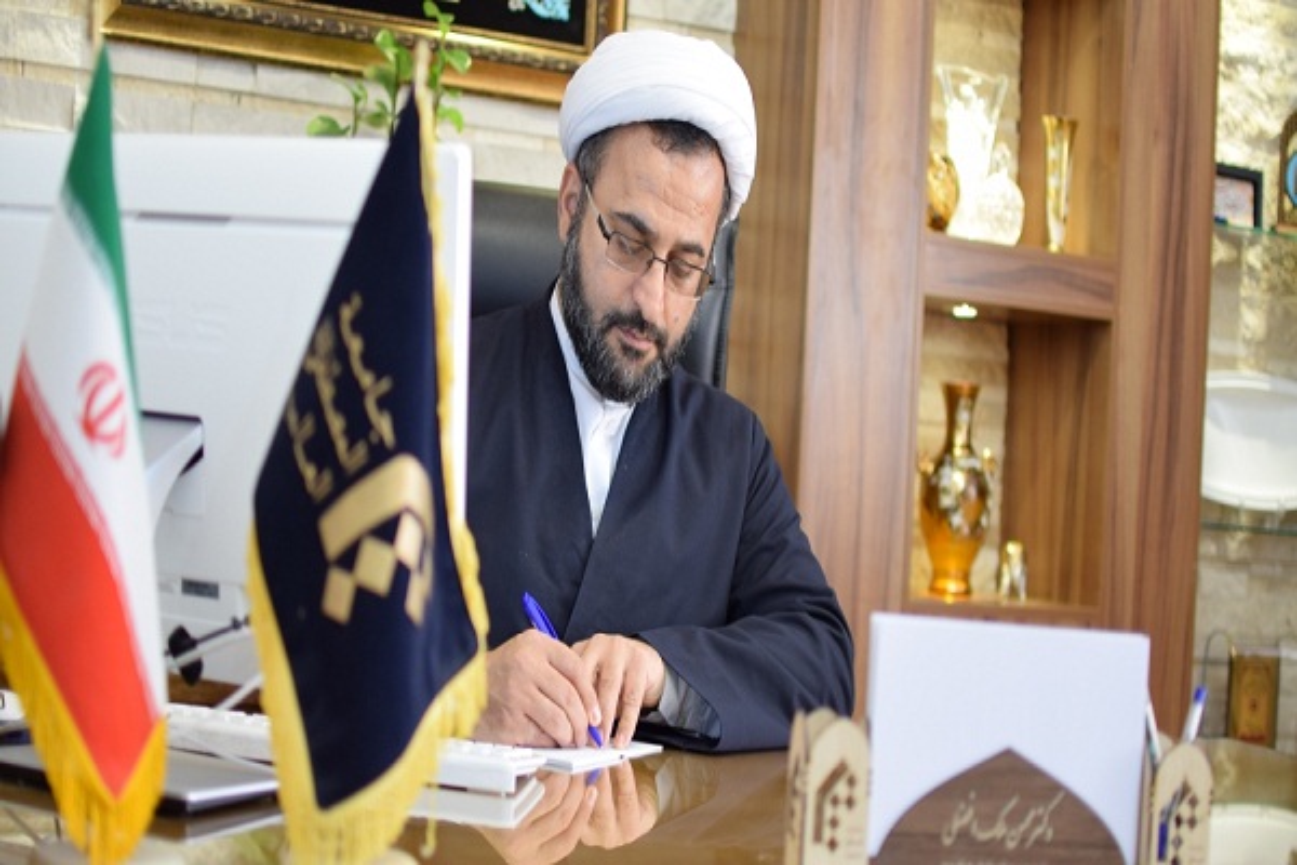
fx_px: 1891
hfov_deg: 37.9
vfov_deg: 25.8
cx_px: 648
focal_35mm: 52
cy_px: 432
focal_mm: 35
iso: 400
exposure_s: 1/80
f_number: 1.8
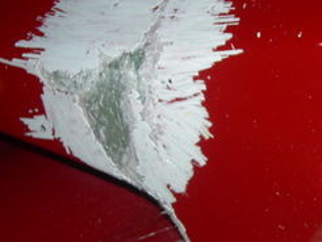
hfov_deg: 20.5
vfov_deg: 15.7
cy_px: 122
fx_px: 875
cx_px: 283
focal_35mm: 94
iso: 64
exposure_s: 1/60.1
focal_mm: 7.5
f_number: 2.7
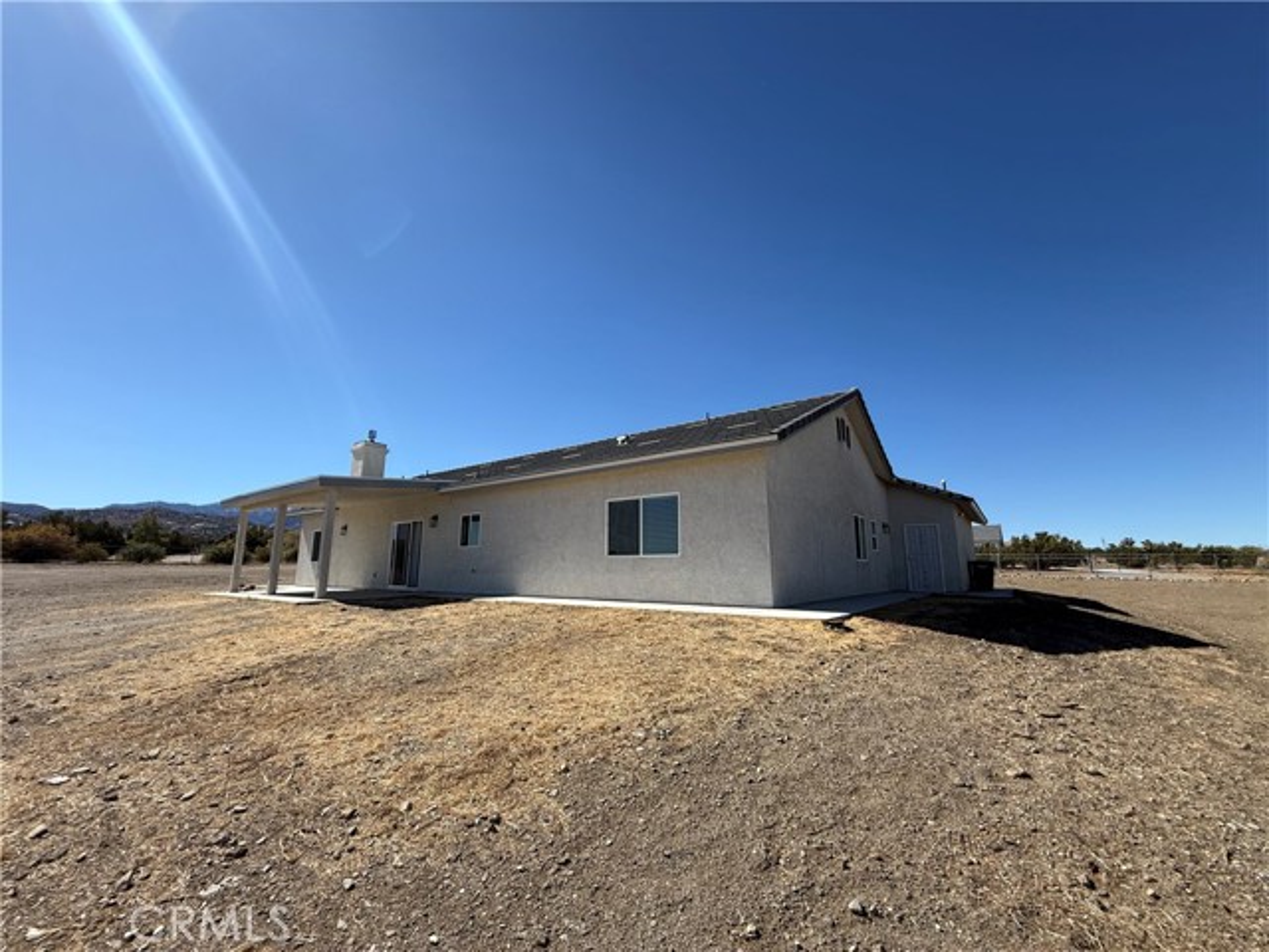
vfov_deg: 85.7
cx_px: 634
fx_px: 513
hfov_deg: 102.1
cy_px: 476
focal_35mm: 14
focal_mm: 2.22
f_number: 2.2
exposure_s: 1/1961
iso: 50
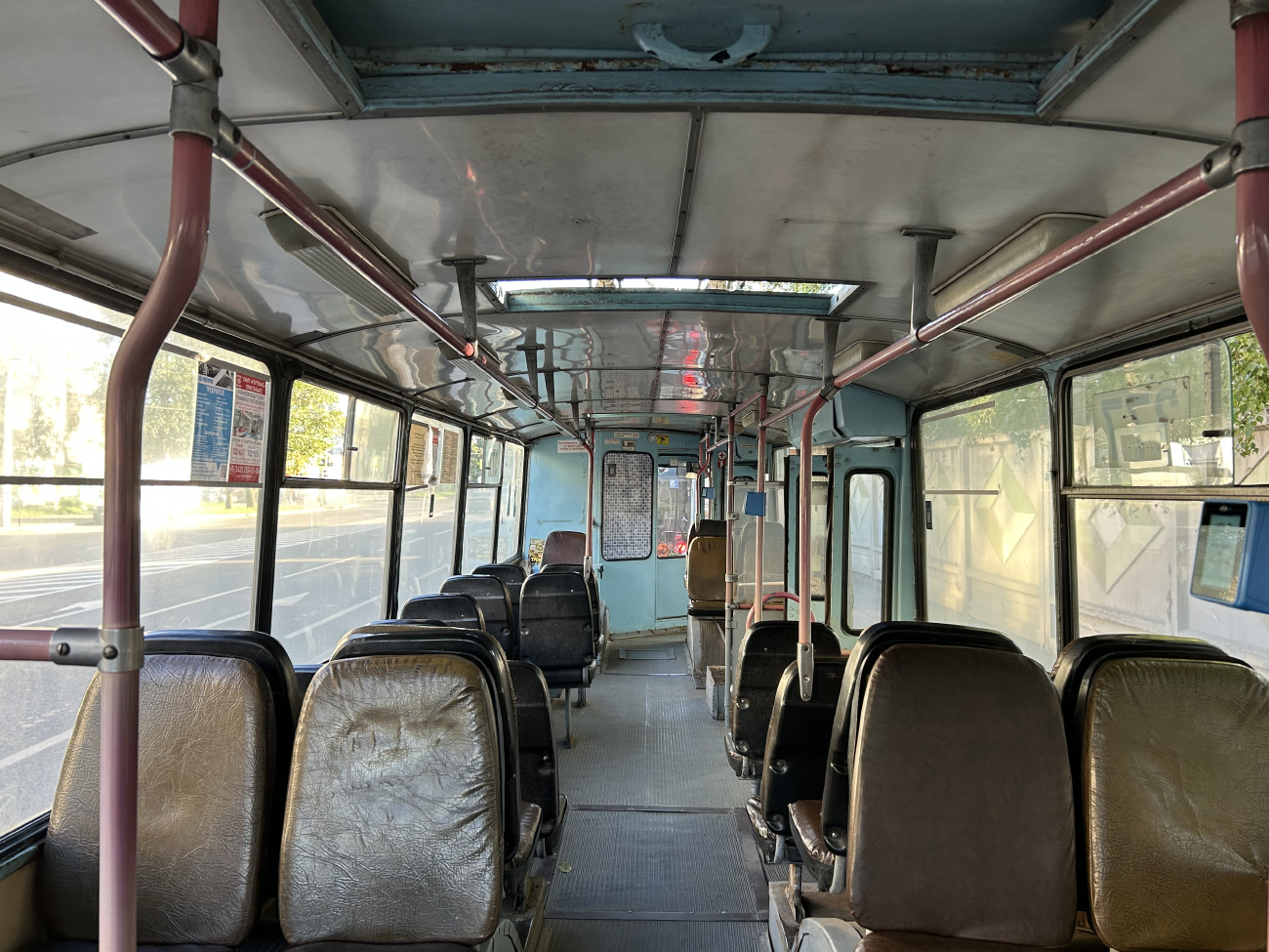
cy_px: 476
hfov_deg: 67.3
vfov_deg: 53.1
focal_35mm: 26
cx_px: 634
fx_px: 953
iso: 80
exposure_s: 1/121
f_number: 1.5
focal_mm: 5.7
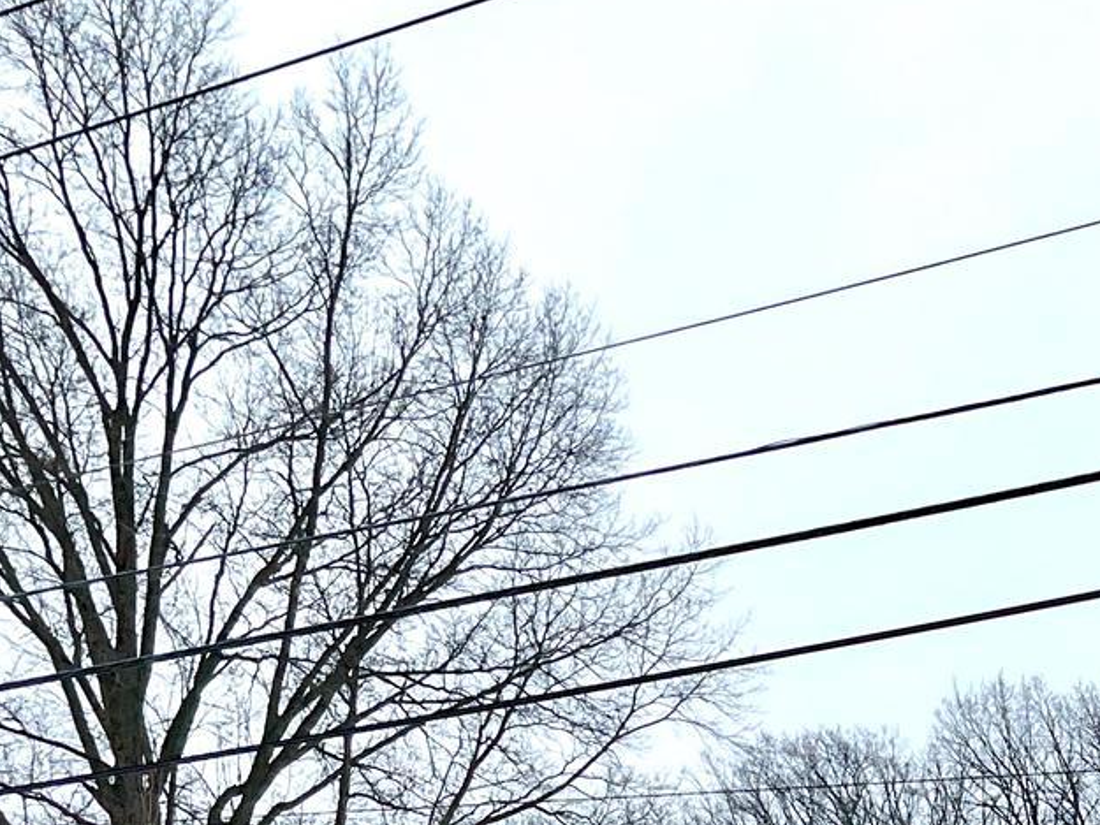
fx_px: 3019
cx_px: 1264
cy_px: 1216
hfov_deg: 19.6
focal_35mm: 95
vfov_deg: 14.6
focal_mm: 3
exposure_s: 1/657
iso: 16
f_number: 1.8
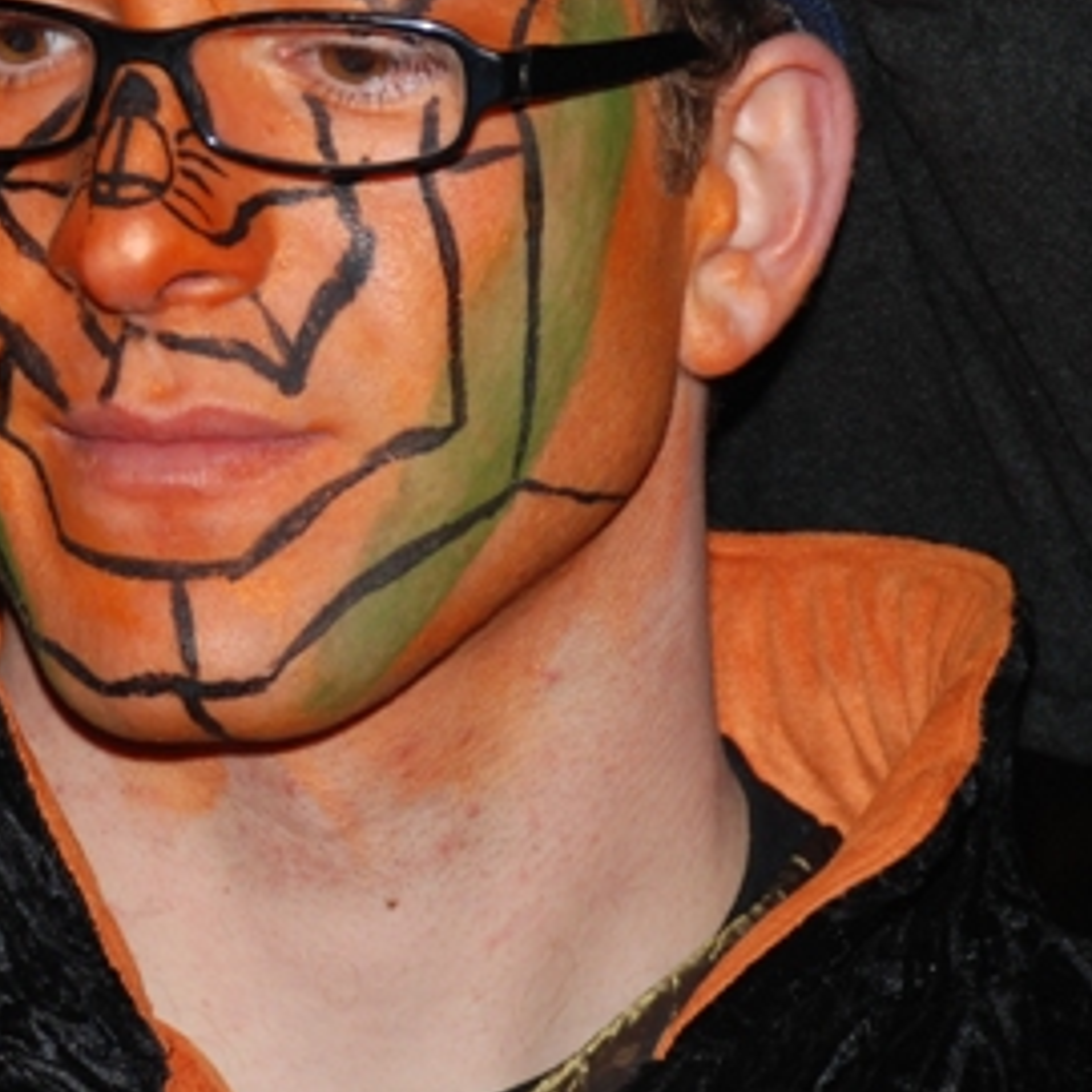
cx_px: 44
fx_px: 13776
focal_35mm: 386
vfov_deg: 4.5
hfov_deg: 4.5
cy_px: -26
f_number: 5.6
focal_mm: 80
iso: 200
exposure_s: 1/60
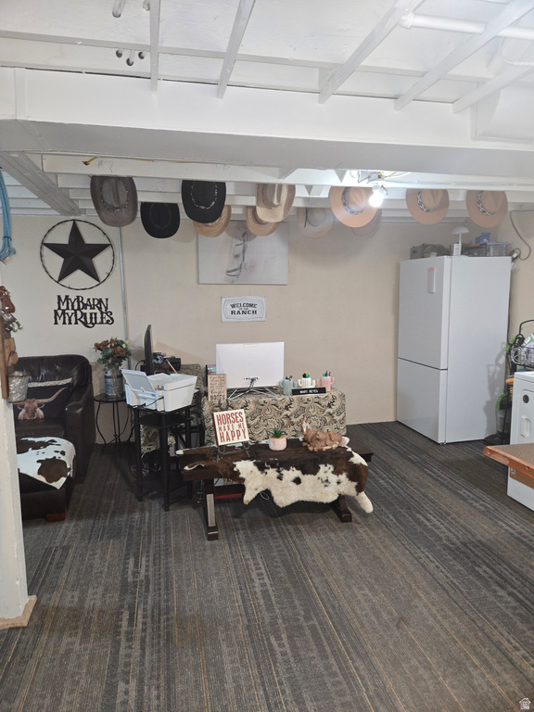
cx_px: 267
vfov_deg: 73.9
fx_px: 473
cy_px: 356
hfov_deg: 58.9
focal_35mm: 23
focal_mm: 5.4
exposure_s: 1/20
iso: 125
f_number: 1.8
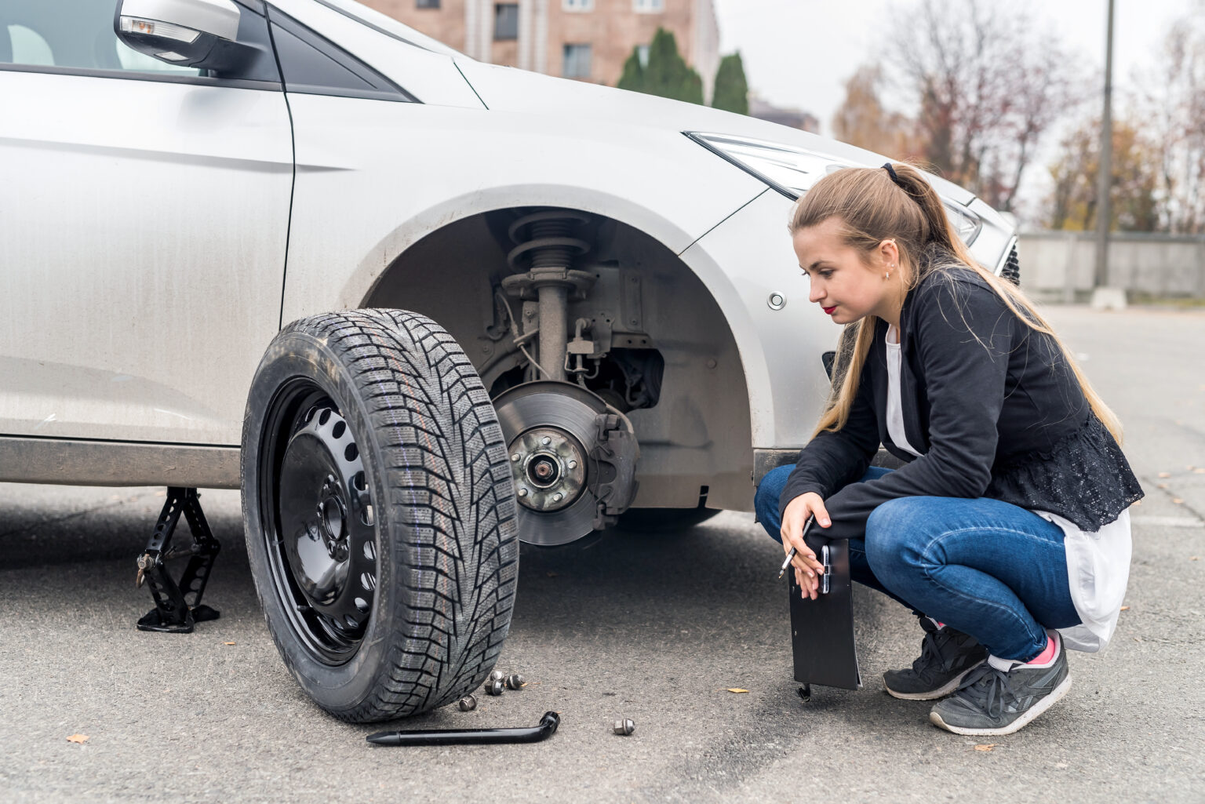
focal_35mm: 50
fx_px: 1674
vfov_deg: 27.0
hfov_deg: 39.6
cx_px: 602
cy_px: 402
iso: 250
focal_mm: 50
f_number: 3.2
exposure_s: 1/400
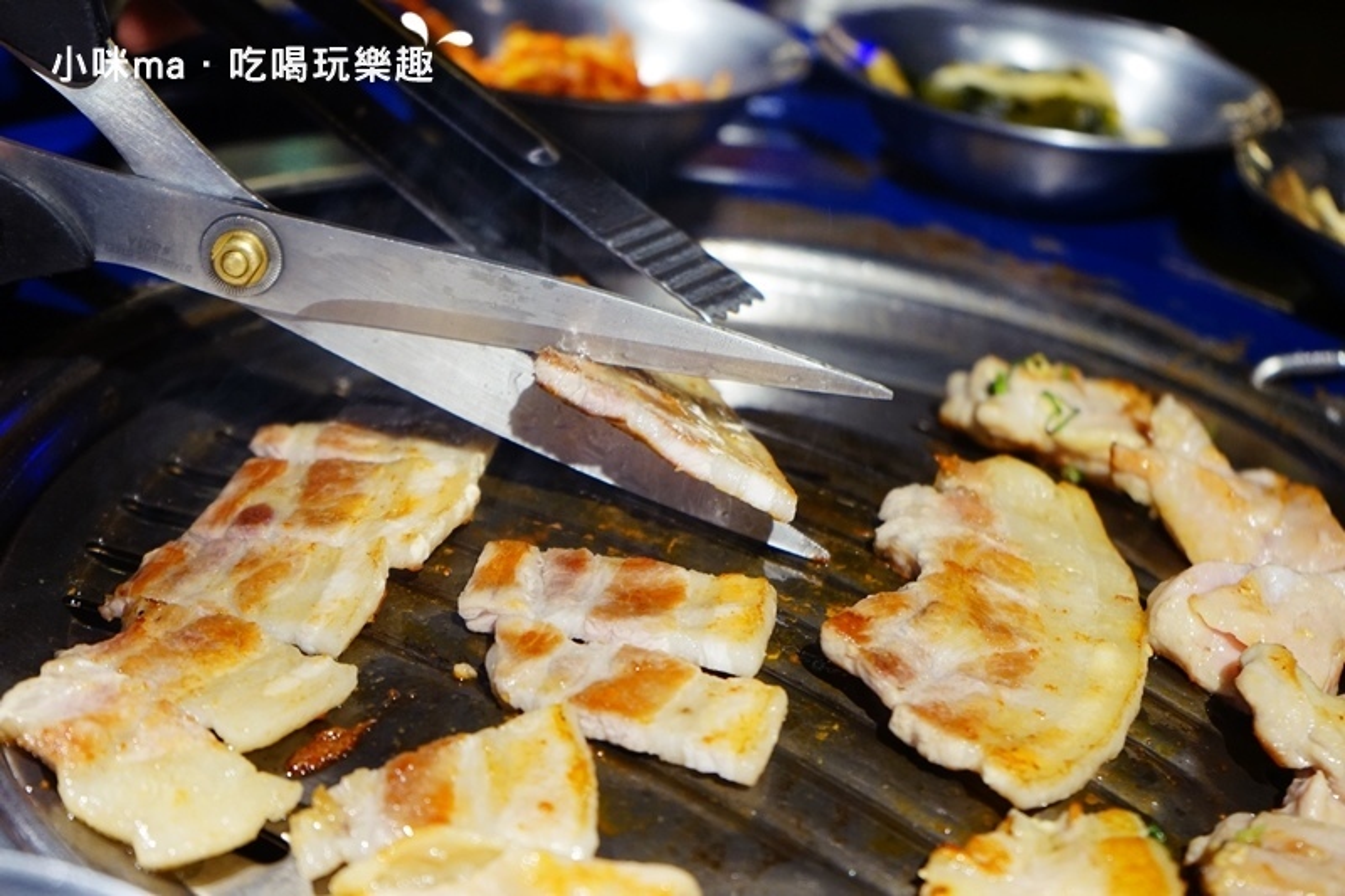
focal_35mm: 70
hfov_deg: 28.8
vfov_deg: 19.4
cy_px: 448
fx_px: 2615
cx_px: 672
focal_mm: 70
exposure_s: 1/80
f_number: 5.6
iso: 1600
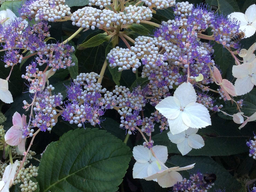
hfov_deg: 42.7
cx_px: 96
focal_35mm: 44
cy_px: 101
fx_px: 325
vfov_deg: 32.8
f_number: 2.4
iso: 50
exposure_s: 1/120
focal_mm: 3.3
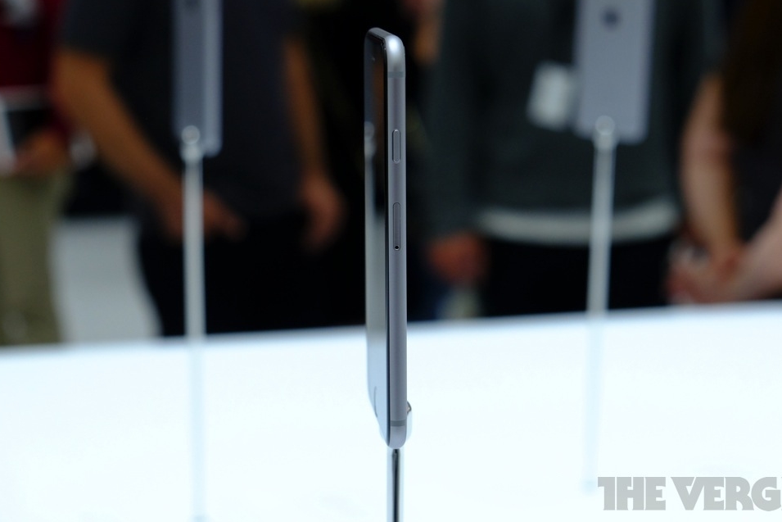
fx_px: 1369
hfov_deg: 31.9
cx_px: 397
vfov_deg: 21.6
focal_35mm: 63
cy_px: 245
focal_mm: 39
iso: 1250
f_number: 3.6
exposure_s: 1/1200
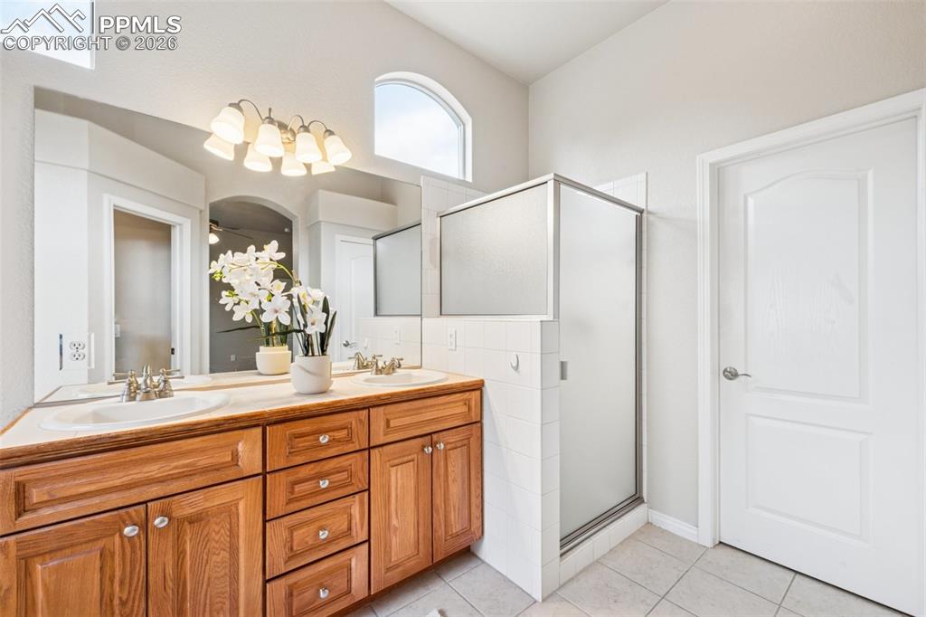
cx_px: 463
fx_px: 386
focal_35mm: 15
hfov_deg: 100.4
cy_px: 308
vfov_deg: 77.3
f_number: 11
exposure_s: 1/10
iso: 100
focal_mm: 15
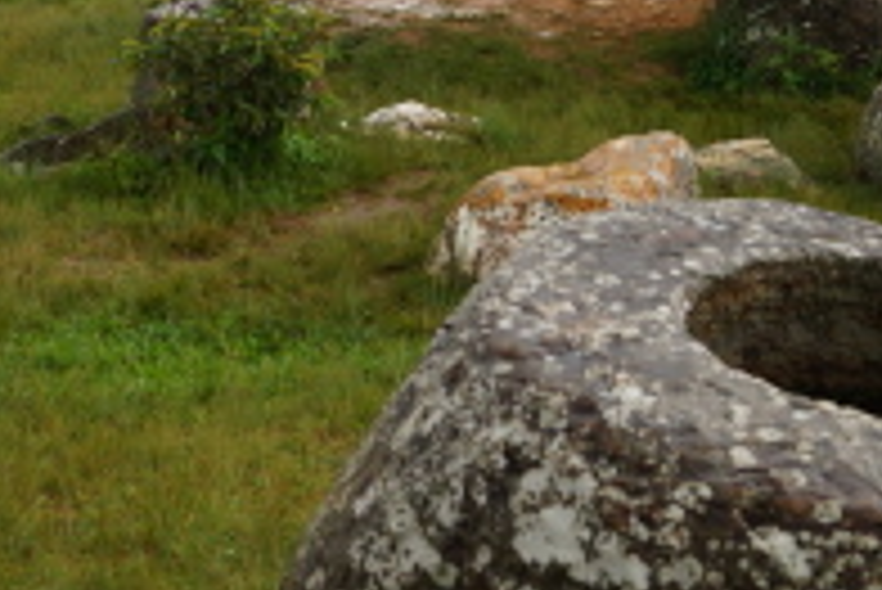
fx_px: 2476
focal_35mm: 101
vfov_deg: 13.2
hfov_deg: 20.1
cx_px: 306
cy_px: -113
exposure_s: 1/80
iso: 100
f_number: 4.5
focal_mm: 22
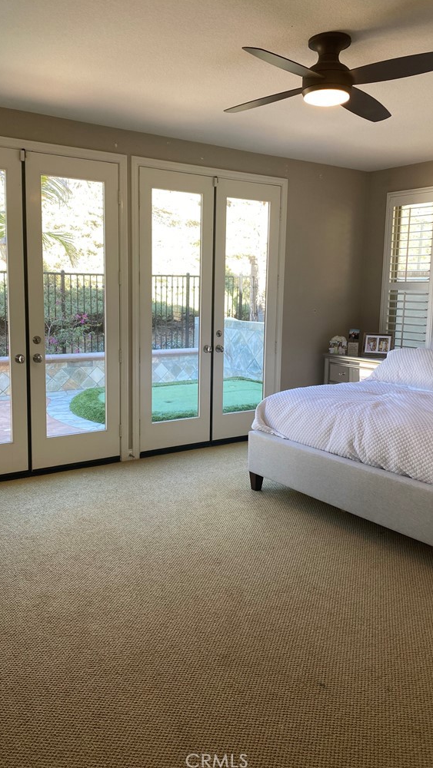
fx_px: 592
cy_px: 379
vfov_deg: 66.1
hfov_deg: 40.2
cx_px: 204
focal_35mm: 29
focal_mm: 4.25
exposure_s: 1/120
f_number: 1.8
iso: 64
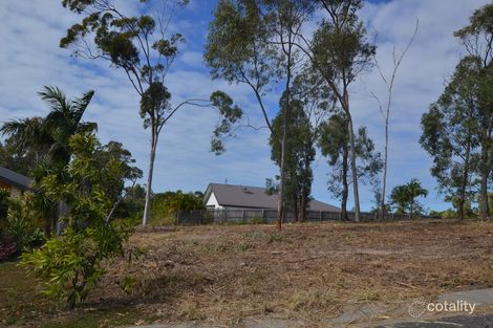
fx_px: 411
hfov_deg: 61.9
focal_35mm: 30
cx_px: 246
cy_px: 164
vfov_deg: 43.6
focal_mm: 20
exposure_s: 1/250
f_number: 8
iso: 100
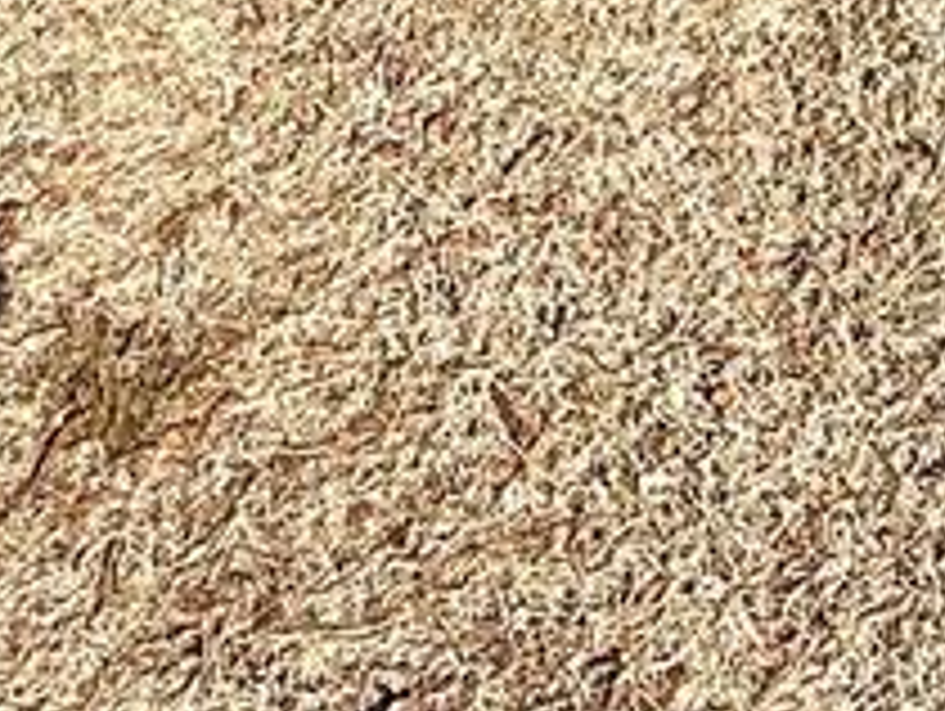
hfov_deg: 20.2
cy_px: -1242
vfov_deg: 11.3
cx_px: 738
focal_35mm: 96
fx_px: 2624
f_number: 2.2
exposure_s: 1/4425
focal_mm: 2.22
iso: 50
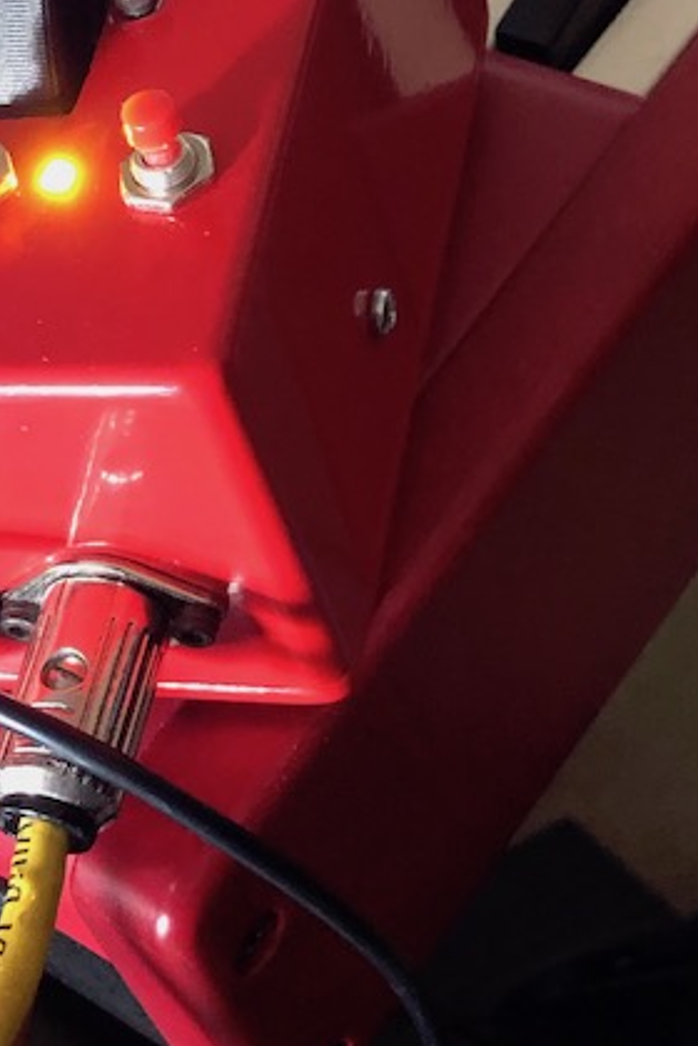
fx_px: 2065
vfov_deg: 28.4
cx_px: 197
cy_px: 638
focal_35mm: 71
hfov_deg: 19.1
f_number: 1.8
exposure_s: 1/4
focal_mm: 3.99
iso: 125
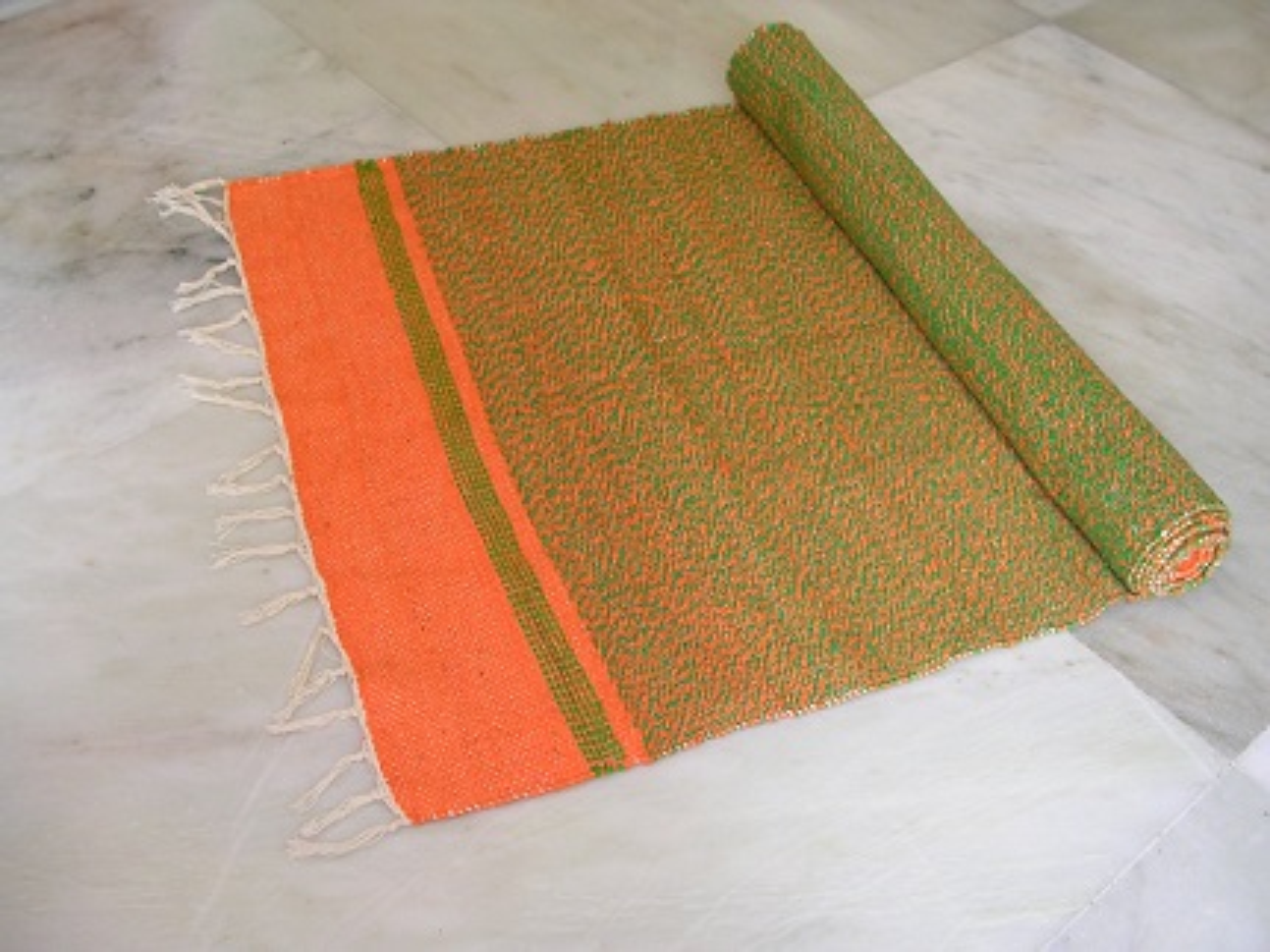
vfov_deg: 37.7
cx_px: 635
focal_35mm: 38
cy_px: 476
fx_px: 1394
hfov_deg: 49.0
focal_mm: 5.8
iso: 50
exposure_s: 1/30
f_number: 2.8
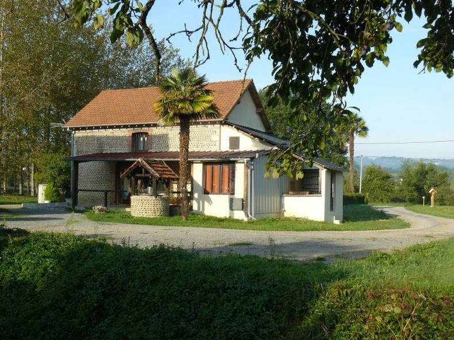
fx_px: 551
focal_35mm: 42
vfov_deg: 34.3
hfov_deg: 44.8
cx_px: 227
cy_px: 170
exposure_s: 1/200
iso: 100
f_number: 5.6
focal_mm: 7
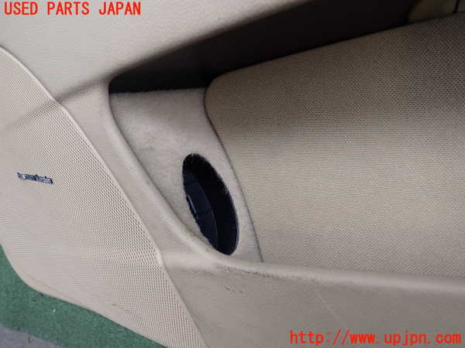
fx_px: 403
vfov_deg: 46.8
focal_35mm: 30
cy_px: 174
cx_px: 232
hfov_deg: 60.0
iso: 100
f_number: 2.3
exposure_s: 1/160
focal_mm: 5.4
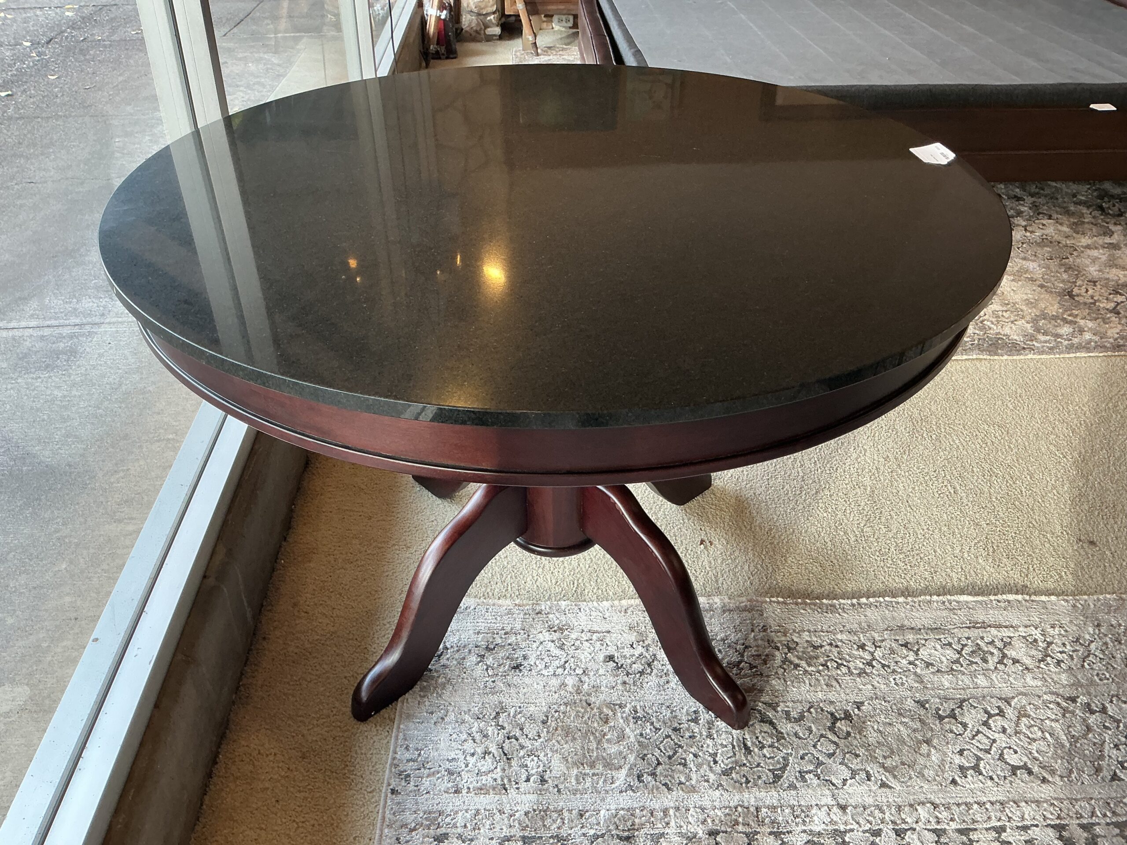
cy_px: 422
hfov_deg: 61.7
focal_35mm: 29
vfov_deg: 48.2
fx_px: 944
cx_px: 564
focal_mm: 3
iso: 64
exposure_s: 1/60
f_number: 1.8
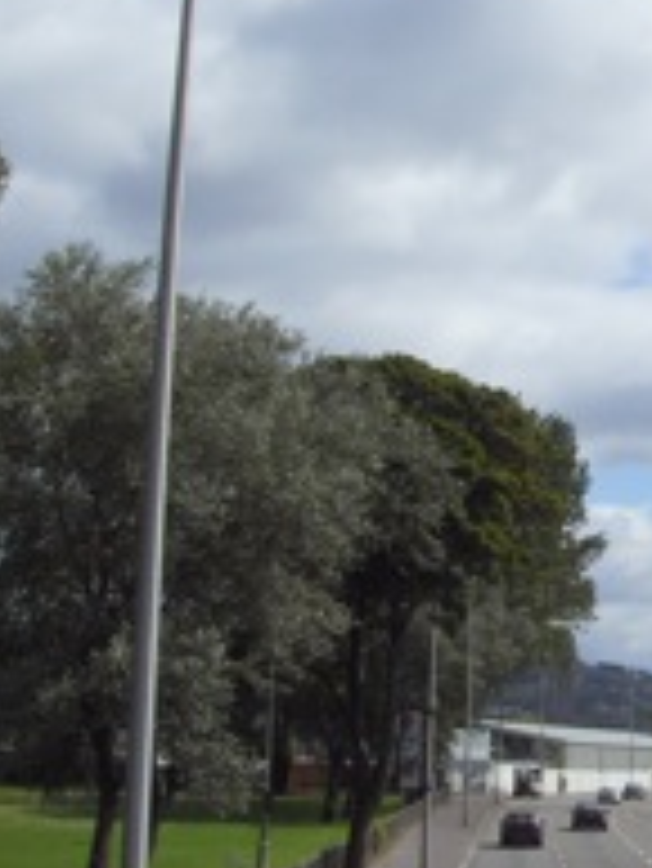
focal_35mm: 89
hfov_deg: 16.0
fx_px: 2233
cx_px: 764
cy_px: 387
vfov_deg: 22.0
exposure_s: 1/500
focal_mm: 6.6
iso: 80
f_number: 6.2
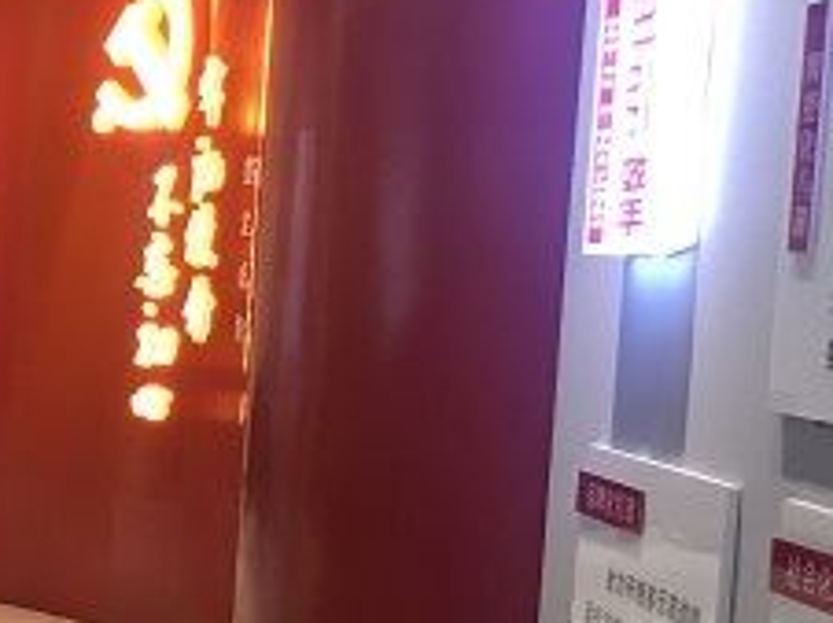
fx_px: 2236
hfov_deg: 19.1
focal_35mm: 93
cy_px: 394
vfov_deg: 15.8
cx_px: -321
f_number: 1.8
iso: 40
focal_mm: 3.99
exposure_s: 1/33
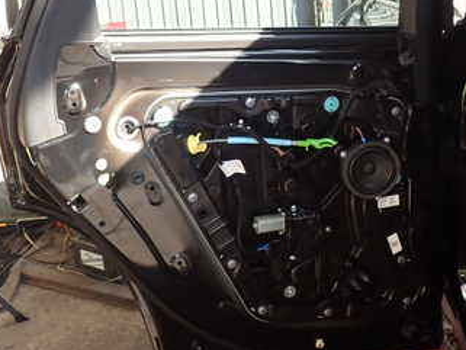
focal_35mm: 56
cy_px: 90
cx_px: 240
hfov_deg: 34.3
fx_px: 754
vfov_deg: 25.8
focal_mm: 5.4
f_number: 2.3
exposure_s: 1/100
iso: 100
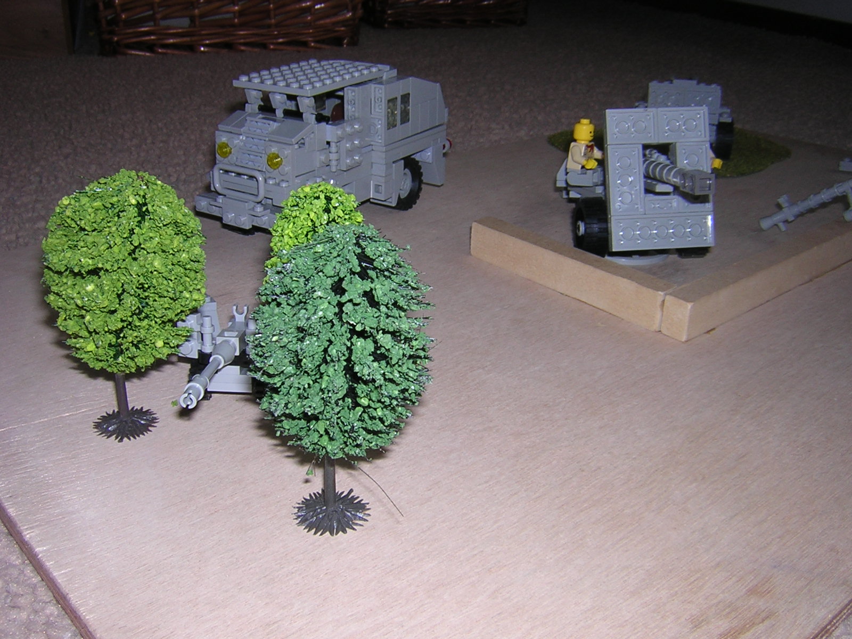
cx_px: 426
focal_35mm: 36
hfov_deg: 51.4
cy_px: 320
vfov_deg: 39.7
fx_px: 886
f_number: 5.2
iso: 100
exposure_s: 1/60.1
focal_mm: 4.7
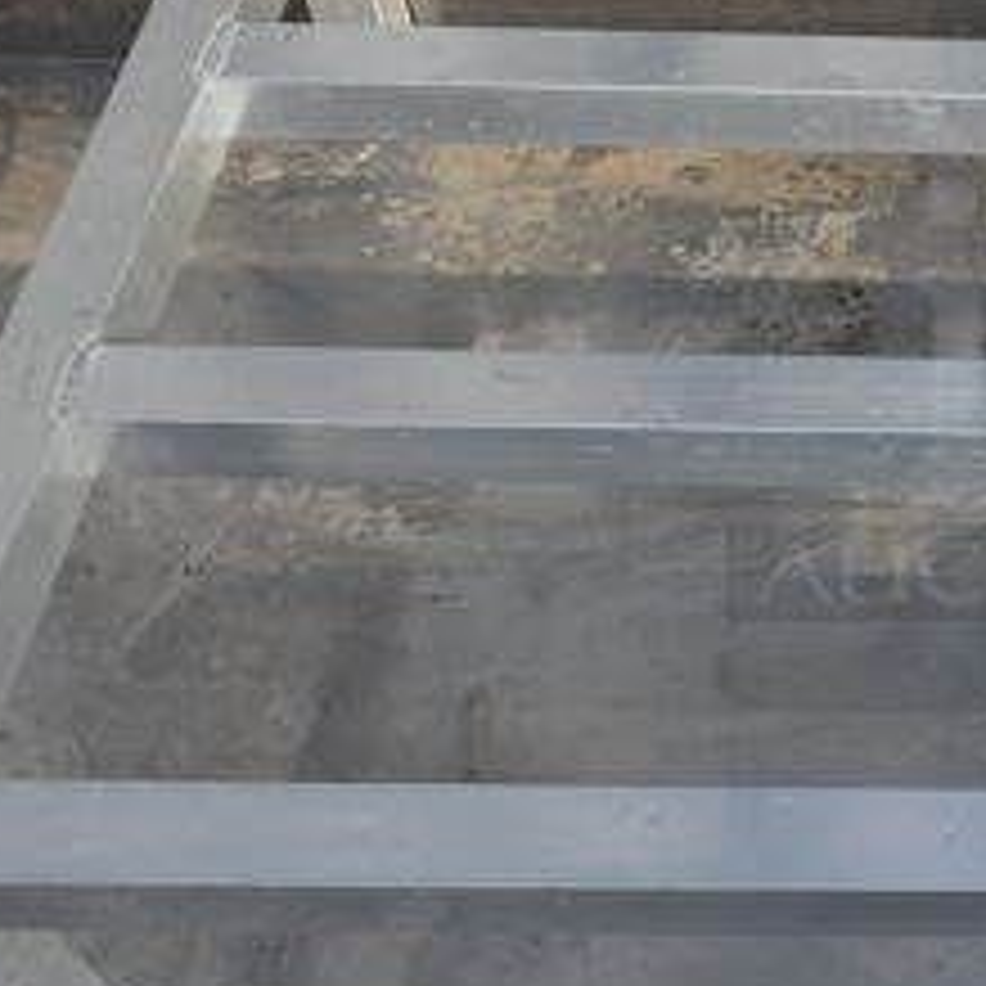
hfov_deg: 24.1
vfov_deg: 26.8
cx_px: 1229
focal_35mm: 64
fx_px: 2062
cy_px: 383
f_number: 8
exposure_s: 1/200
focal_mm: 18
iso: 100
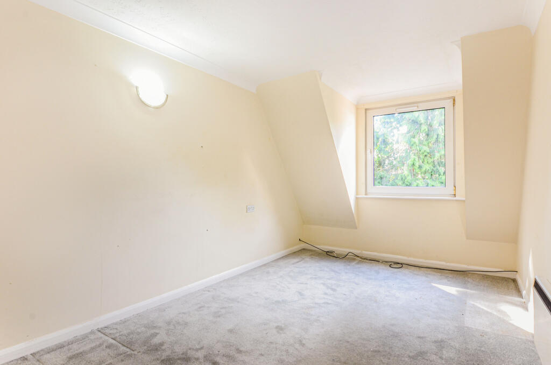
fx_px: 275
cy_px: 182
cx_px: 276
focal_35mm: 18
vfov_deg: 67.1
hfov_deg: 90.1
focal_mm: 12
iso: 400
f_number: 9
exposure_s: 1/8
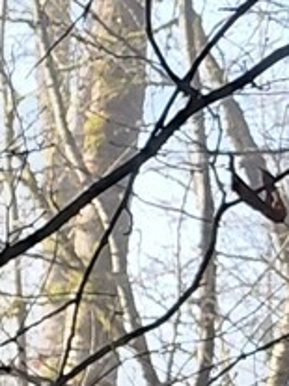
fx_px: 2151
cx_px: 1283
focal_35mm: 193
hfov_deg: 6.0
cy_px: 472
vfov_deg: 10.1
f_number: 1.8
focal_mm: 4.69
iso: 50
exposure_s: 1/265
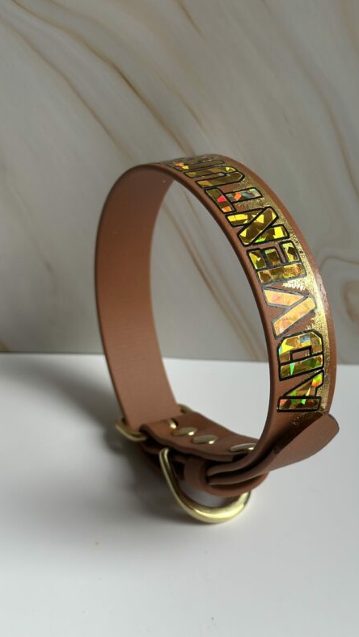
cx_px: 222
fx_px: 897
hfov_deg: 22.6
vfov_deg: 39.2
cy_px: 315
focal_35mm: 53
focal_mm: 6.86
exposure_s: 1/255
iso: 80
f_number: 1.78
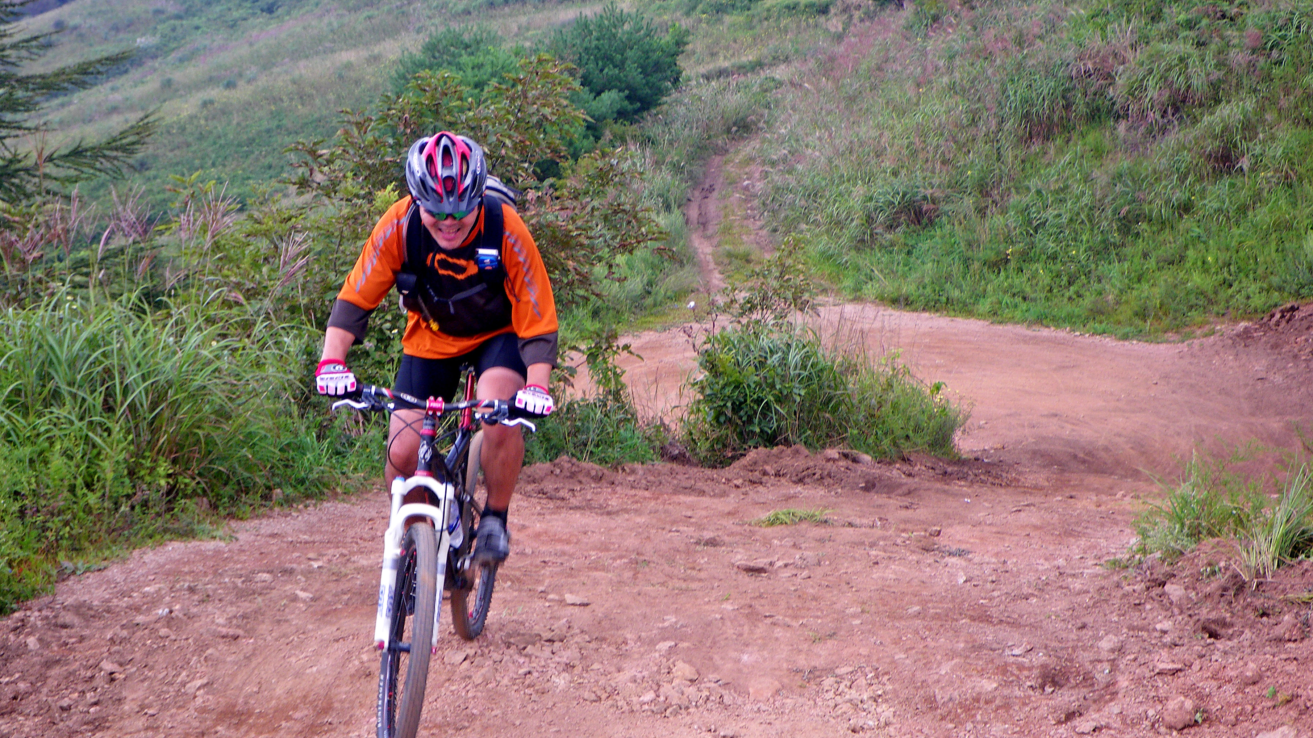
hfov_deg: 31.0
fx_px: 2367
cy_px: 361
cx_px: 658
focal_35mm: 68
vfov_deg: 17.7
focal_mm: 11.1
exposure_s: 1/80
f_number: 4.6
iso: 50
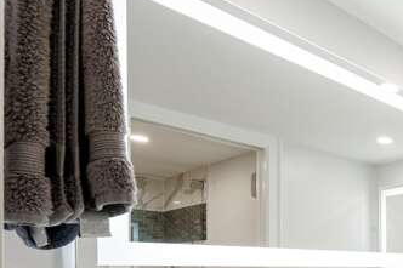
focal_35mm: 37
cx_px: 463
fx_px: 414
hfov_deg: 39.9
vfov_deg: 32.5
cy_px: 278
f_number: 9
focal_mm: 16
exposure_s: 1/2
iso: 100
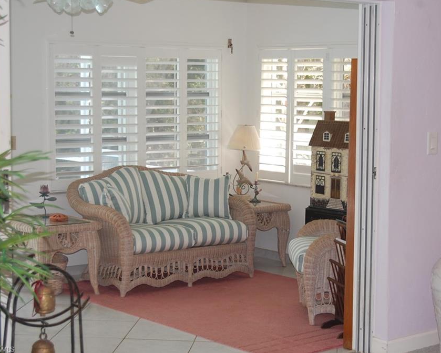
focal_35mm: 72
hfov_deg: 26.4
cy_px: 176
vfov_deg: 21.3
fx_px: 940
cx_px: 247
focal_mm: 42
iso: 400
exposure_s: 1/60
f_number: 5.3
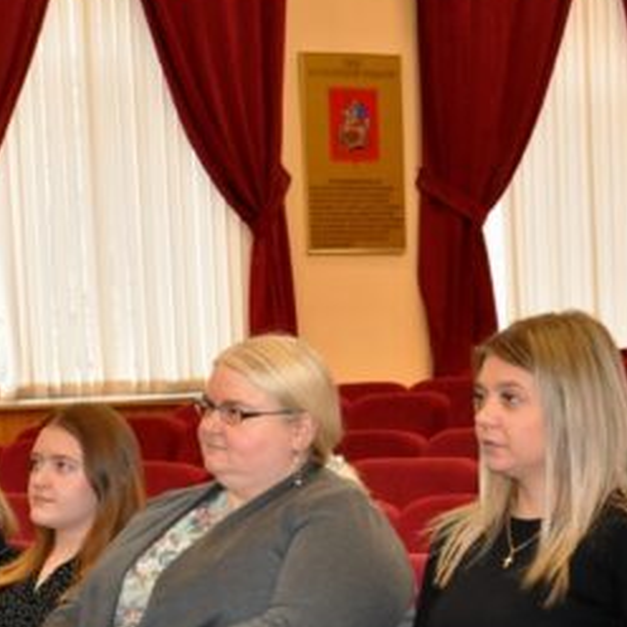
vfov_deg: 12.8
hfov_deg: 12.8
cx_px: 137
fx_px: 2787
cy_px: 506
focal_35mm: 136
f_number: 4.5
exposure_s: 1/60
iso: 800
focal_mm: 38
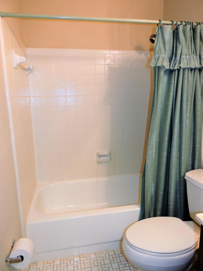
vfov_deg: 71.6
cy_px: 136
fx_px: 188
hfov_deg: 56.8
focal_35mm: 24
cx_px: 102
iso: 250
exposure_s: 1/40
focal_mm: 4.3
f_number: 3.3
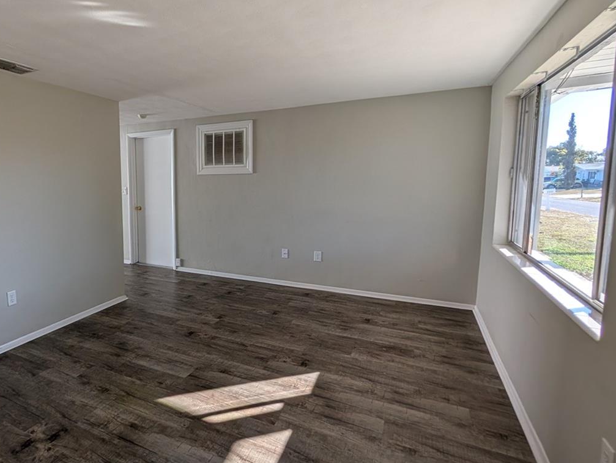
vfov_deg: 68.8
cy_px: 219
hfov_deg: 81.1
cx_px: 195
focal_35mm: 19
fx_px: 339
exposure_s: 1/569
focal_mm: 2.02
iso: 50
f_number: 1.7
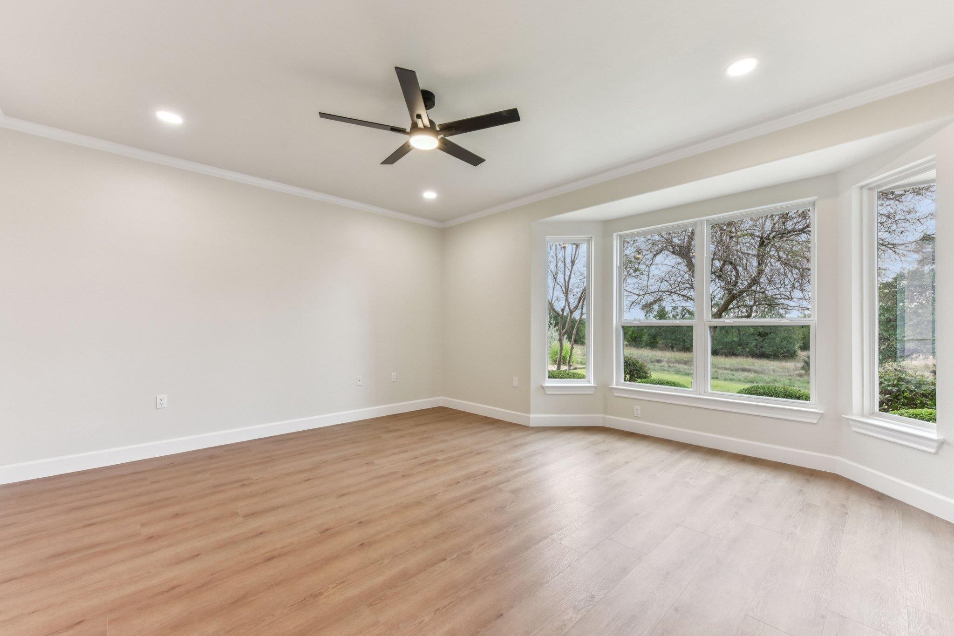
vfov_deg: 81.2
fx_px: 371
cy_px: 318
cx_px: 477
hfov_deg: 104.2
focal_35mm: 14
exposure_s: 1/30
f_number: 8
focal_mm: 14
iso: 400
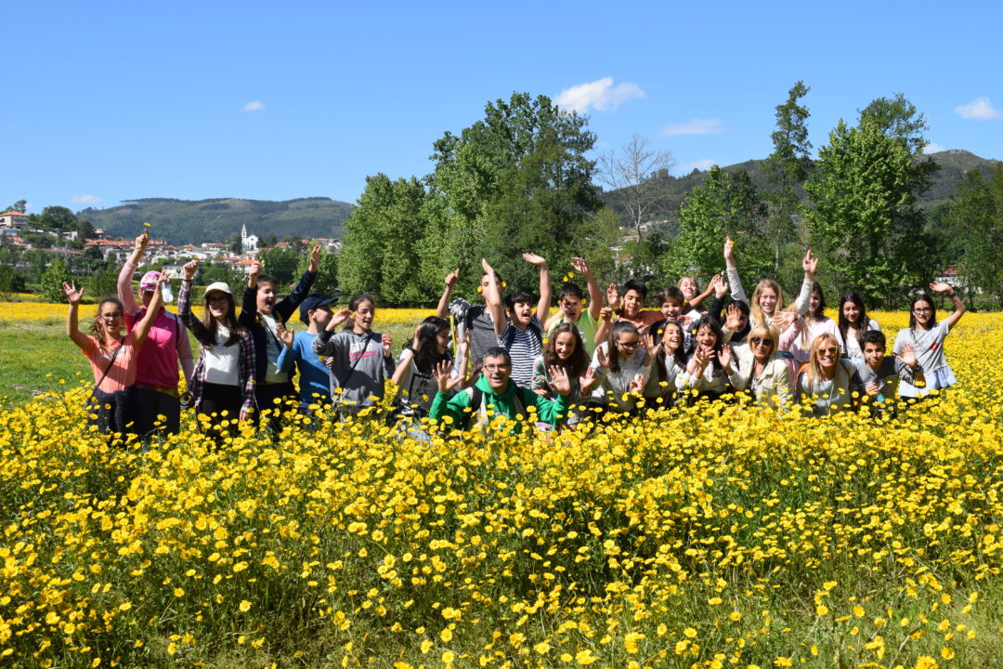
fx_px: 1254
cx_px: 502
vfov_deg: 29.9
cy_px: 334
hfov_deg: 43.6
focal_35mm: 45
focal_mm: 30
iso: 200
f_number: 10
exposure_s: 1/400
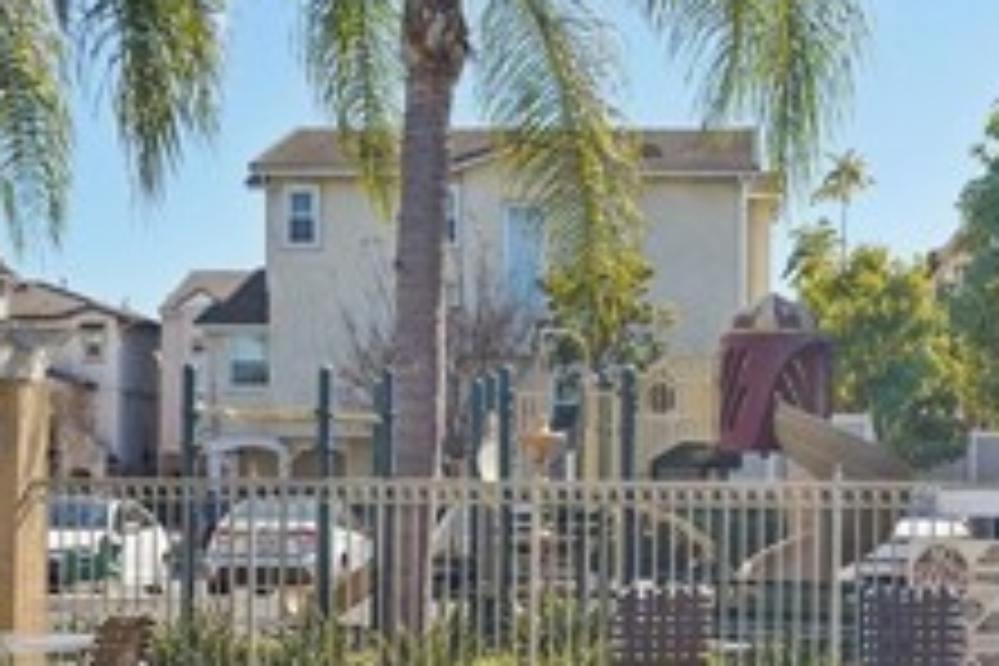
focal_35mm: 75
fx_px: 2081
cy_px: 459
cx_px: 734
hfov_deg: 26.7
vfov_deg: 18.1
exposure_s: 1/800
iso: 400
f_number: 8
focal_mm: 26
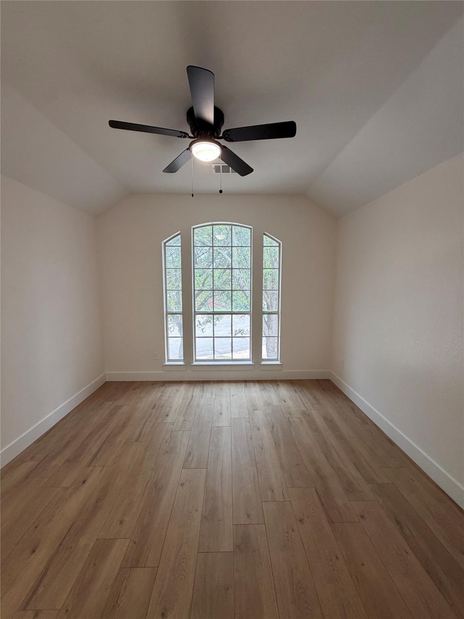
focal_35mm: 14
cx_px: 232
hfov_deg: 85.7
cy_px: 310
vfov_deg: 102.1
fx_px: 250
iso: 250
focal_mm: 2.22
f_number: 2.2
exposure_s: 1/60
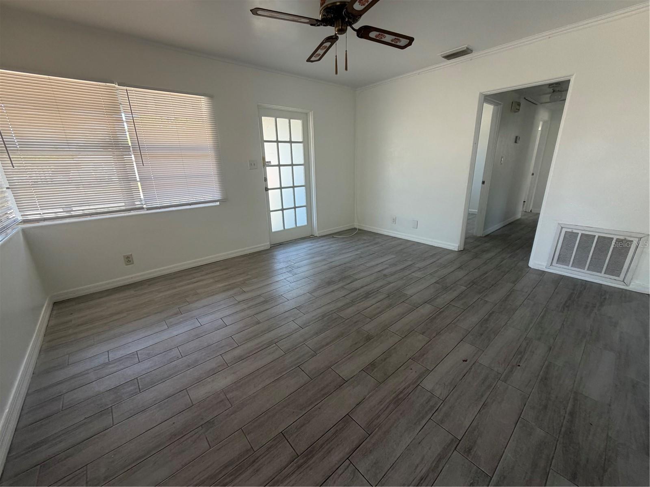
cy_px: 244
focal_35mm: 14
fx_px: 263
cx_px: 325
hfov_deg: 102.1
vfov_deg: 85.7
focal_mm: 2.22
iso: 125
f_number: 2.2
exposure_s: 1/121
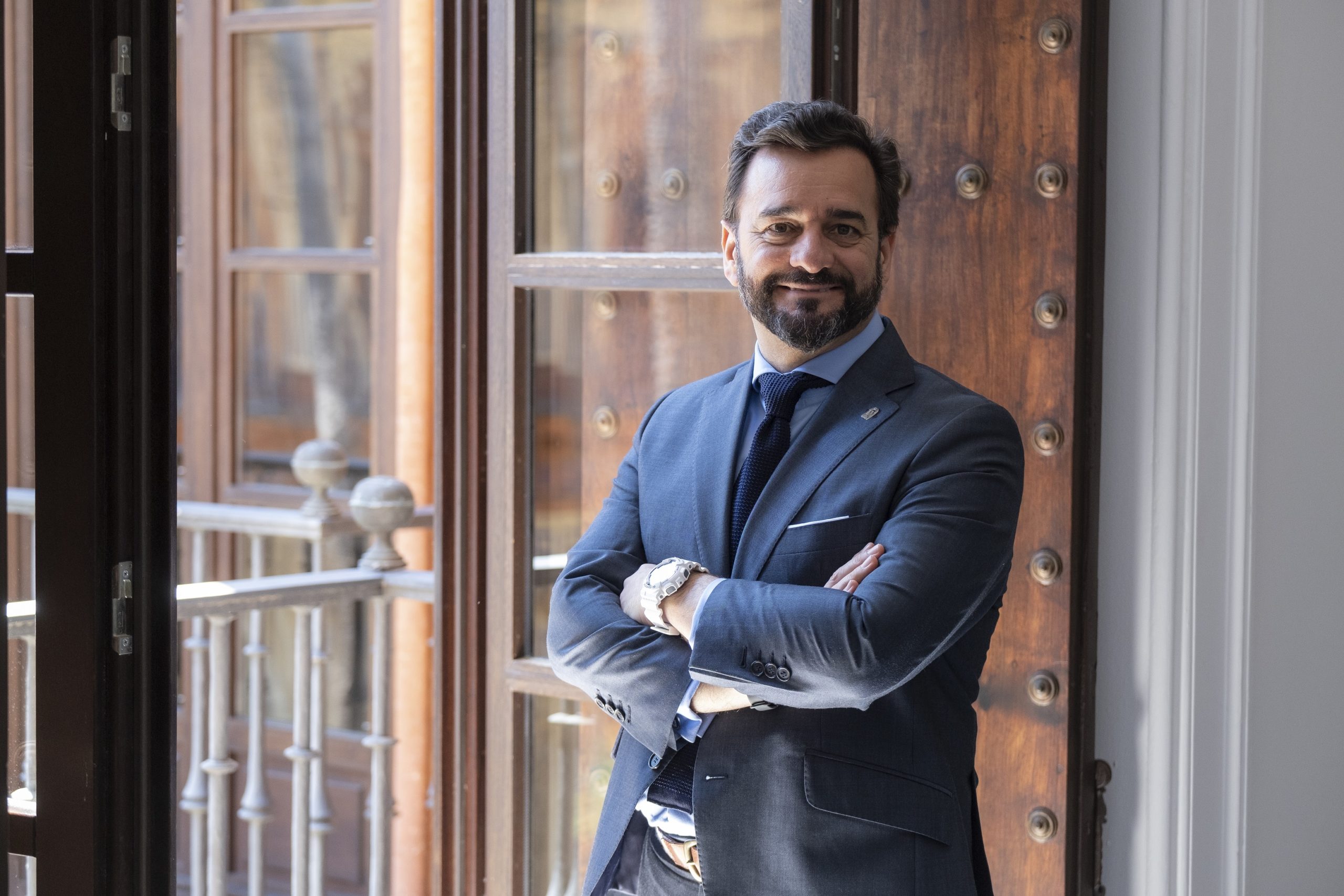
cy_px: 448
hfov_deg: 27.0
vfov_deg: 18.2
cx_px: 672
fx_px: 2800
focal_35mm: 75
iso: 800
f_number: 2.8
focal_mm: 50
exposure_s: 1/200
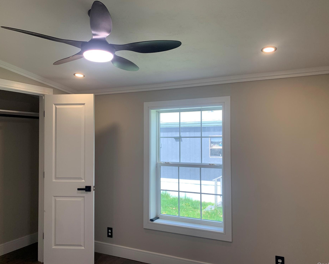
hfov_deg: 62.2
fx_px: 273
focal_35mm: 28
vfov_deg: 51.5
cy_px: 133
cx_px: 172
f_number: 1.8
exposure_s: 1/121
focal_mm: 4.25
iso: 40
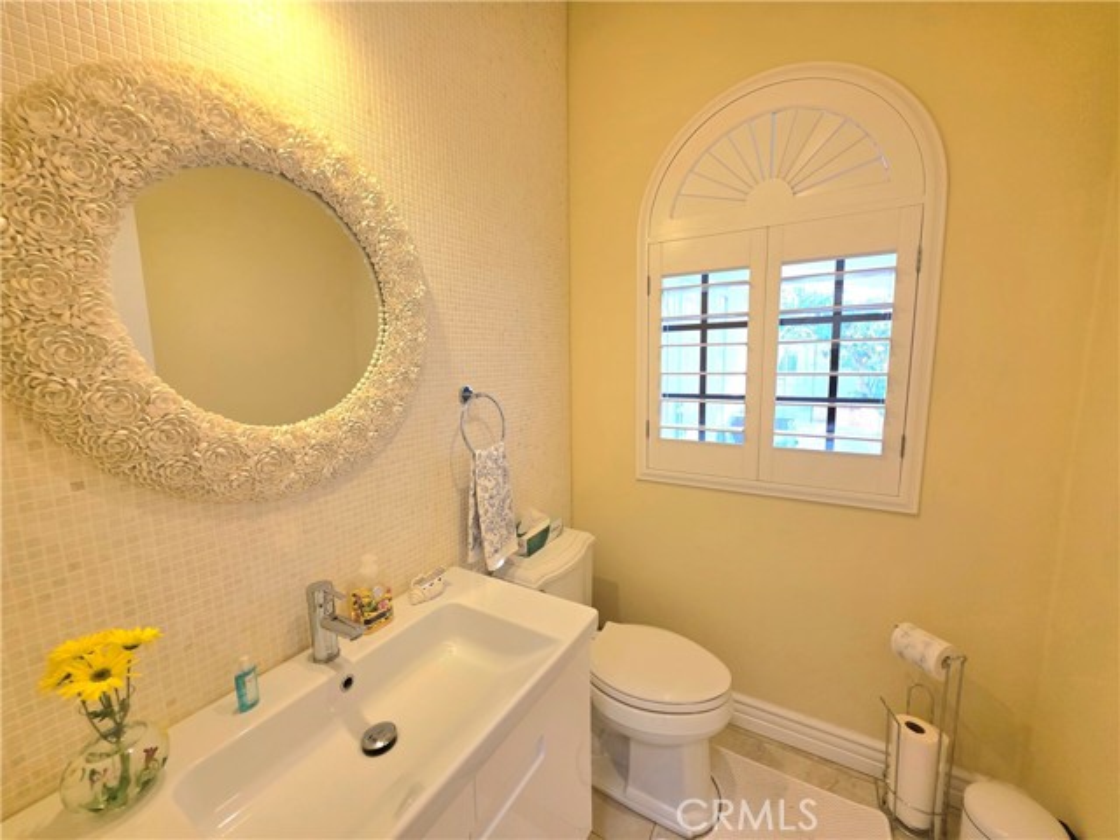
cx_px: 560
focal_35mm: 13
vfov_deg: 89.9
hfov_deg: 106.2
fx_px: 421
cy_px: 420
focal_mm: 2.2
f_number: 1.9
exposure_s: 1/120
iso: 125
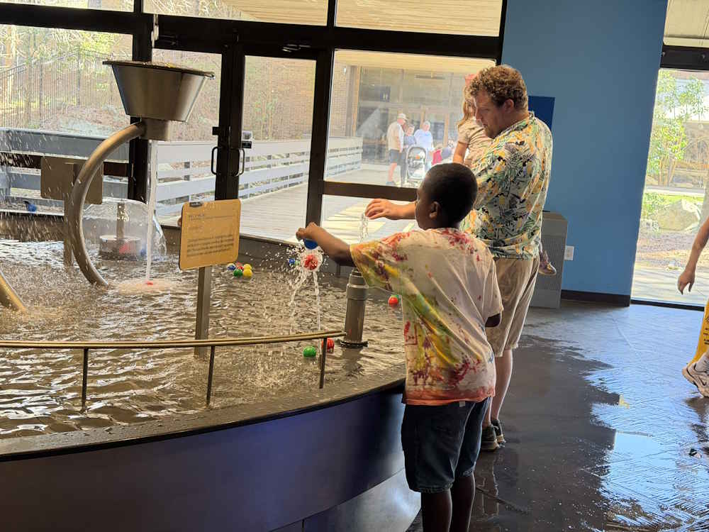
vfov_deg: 30.3
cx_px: 354
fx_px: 983
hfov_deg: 39.7
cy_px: 266
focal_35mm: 48
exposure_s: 1/60
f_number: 1.78
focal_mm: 6.76
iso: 200
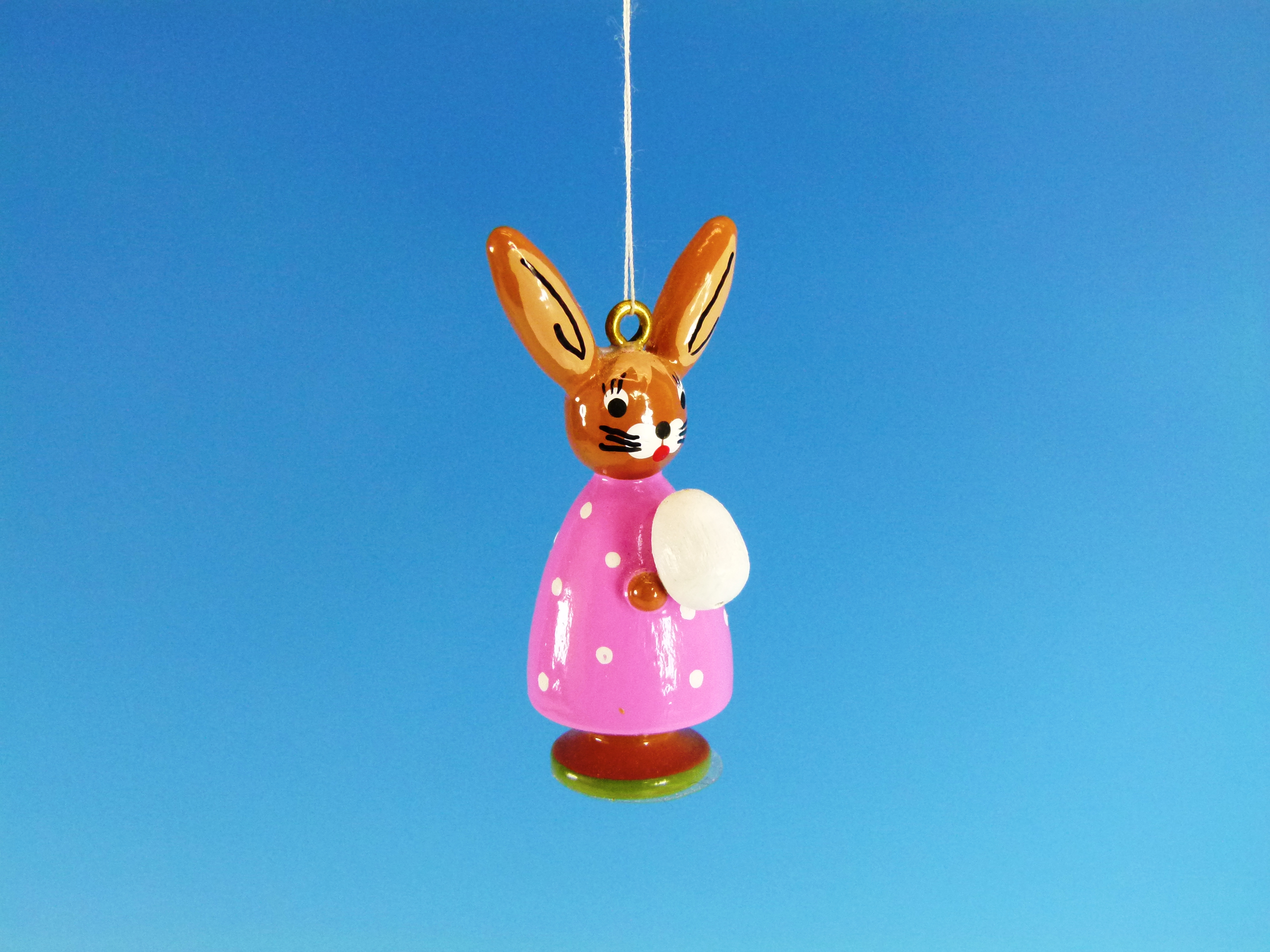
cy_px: 476
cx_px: 635
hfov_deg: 44.8
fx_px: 1541
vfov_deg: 34.3
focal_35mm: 42
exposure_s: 1/320
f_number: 3.6
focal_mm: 7.6
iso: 400
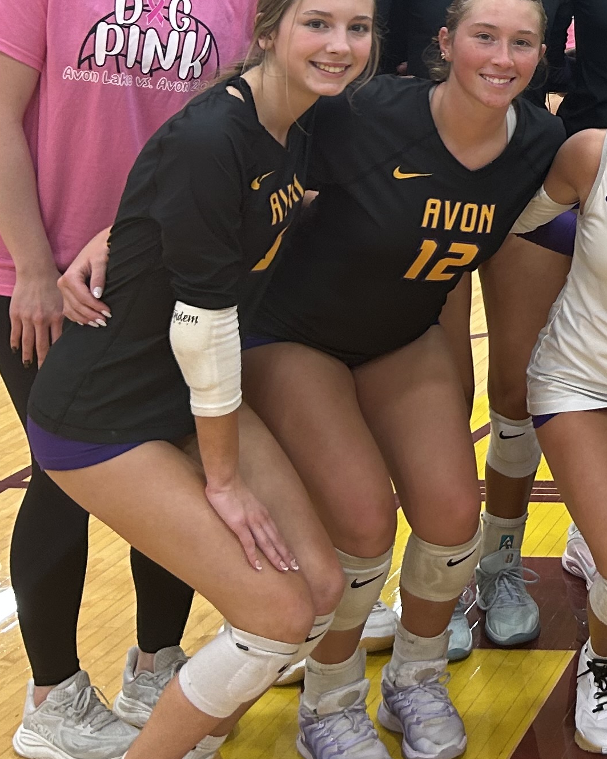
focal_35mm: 77
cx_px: 997
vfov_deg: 23.6
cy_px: -25
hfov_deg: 17.3
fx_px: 1729
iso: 64
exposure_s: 1/60
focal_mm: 5.7
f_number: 1.5
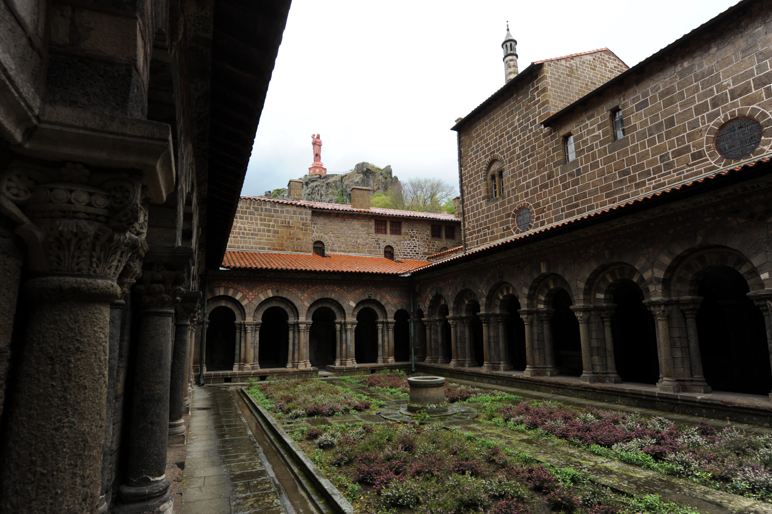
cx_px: 386
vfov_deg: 64.5
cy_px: 257
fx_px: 407
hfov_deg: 86.9
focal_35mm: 19
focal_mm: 19
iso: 200
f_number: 8
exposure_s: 1/200
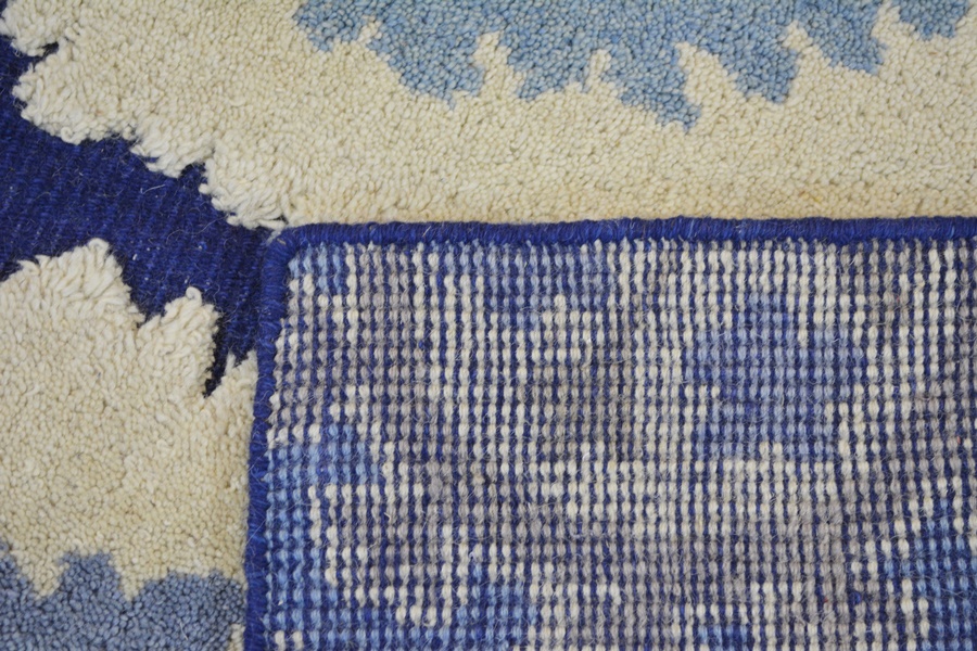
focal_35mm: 63
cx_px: 488
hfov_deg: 31.9
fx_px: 1710
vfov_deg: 21.6
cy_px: 326
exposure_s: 1/60
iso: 800
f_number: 5.3
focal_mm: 42
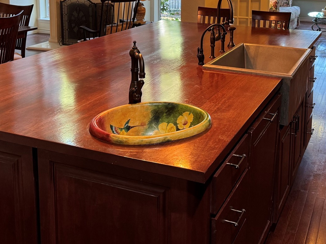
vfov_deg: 29.6
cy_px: 26
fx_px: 443
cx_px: 188
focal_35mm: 47
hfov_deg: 40.3
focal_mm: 6.76
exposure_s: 1/60
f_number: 1.78
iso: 200
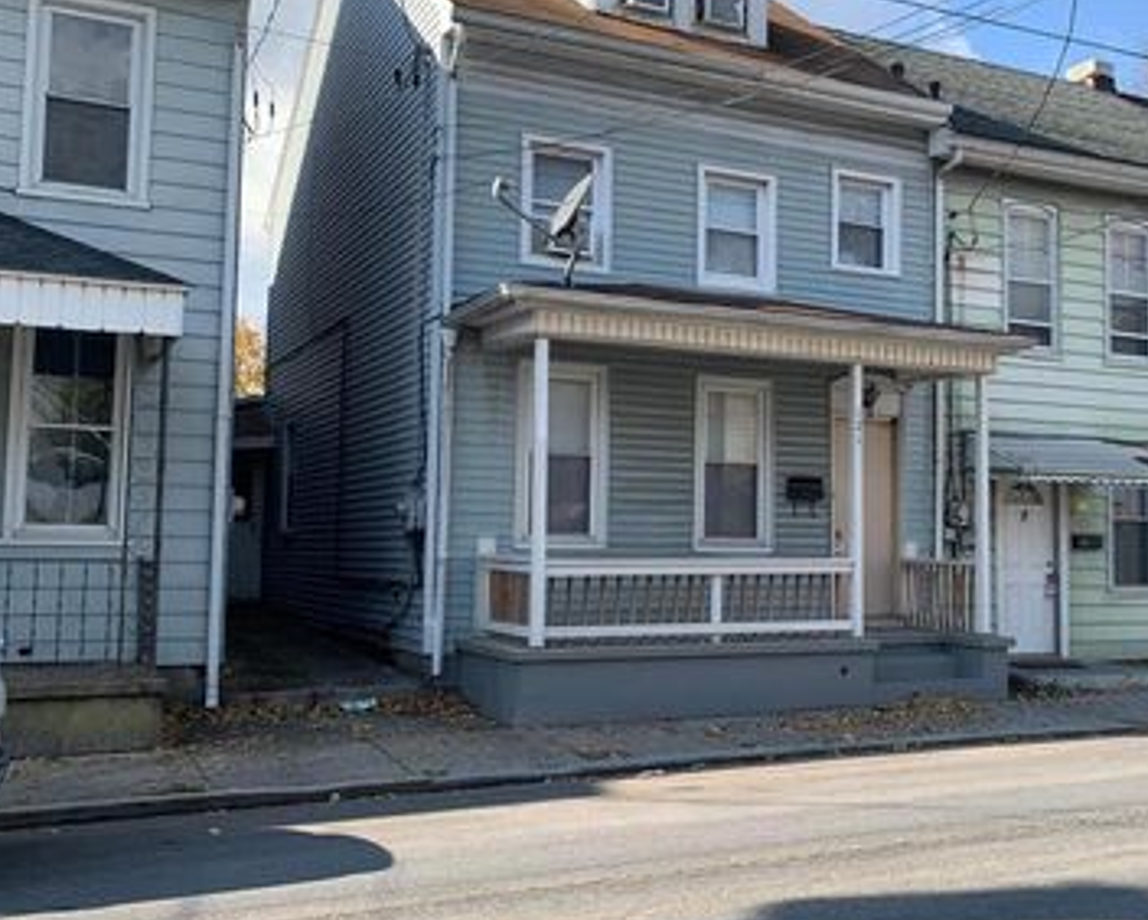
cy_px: 507
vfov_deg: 41.1
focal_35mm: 36
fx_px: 1224
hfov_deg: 50.0
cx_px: 685
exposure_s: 1/1124
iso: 25
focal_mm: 4.25
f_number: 1.8
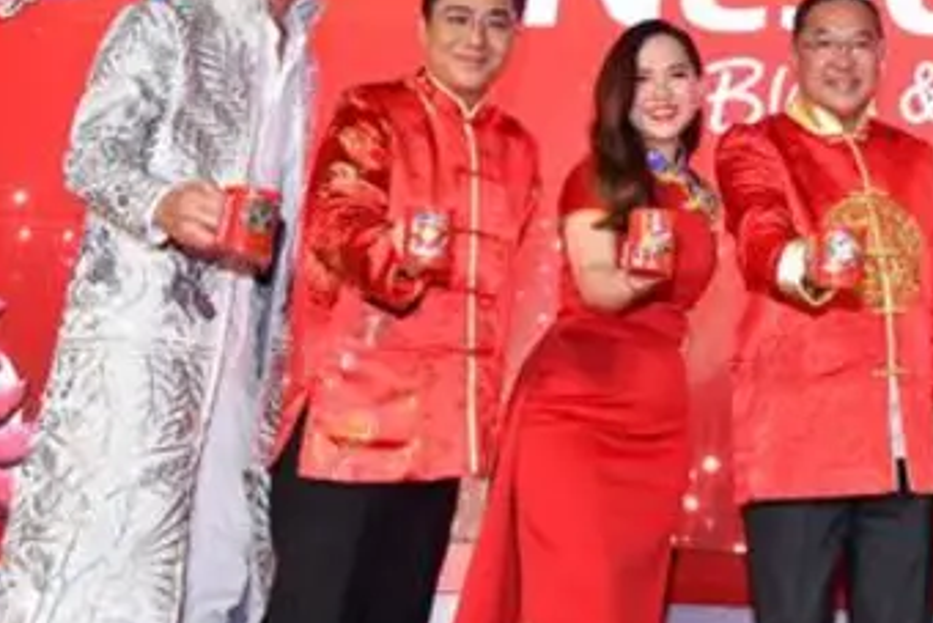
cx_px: 914
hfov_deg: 33.4
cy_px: 5
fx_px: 1426
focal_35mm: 55
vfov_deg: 23.6
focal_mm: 24
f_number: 6.3
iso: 1600
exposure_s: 1/200
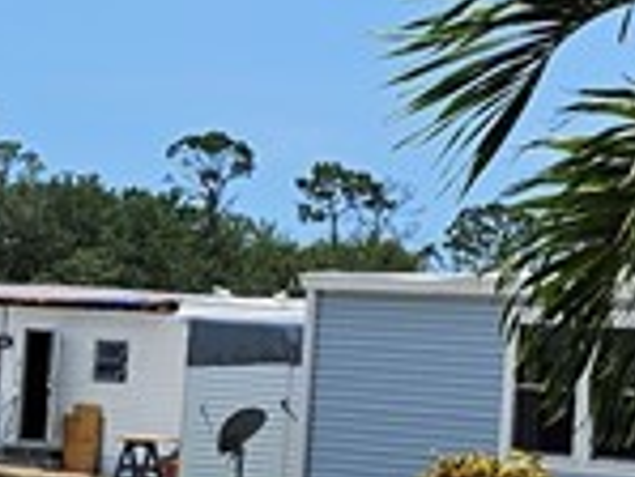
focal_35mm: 158
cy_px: 400
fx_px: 2901
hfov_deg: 12.2
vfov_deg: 9.4
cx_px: 797
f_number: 1.8
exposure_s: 1/4199
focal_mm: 5.4
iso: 25
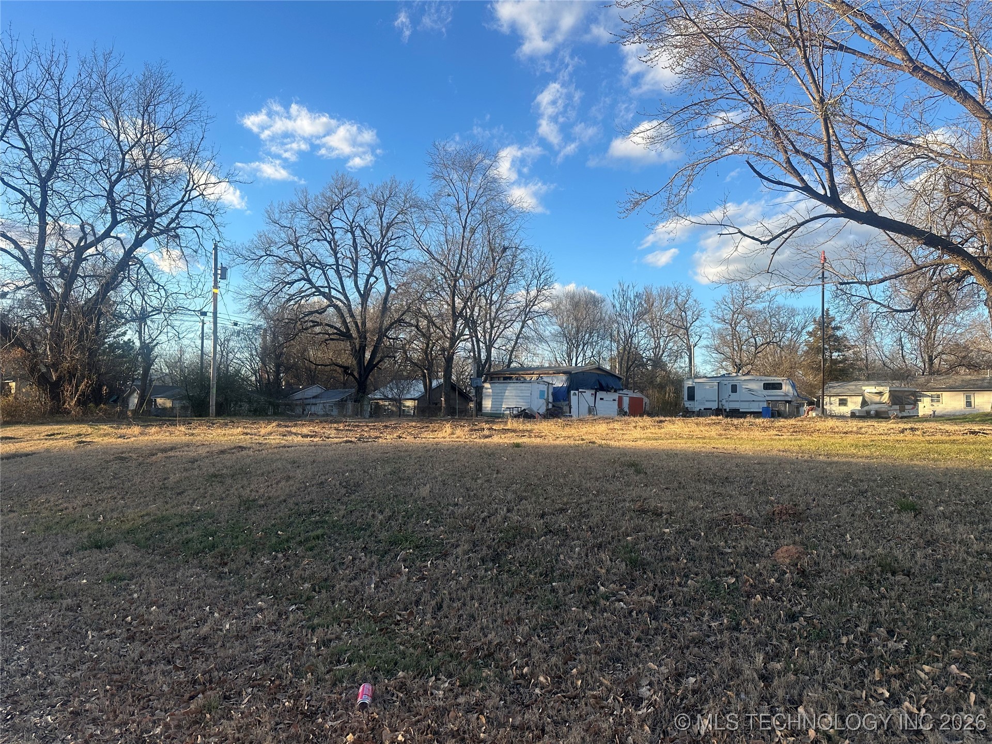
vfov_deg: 56.8
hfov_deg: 71.6
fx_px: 688
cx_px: 496
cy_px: 372
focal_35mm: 24
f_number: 1.78
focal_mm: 6.86
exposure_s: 1/1412
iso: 80
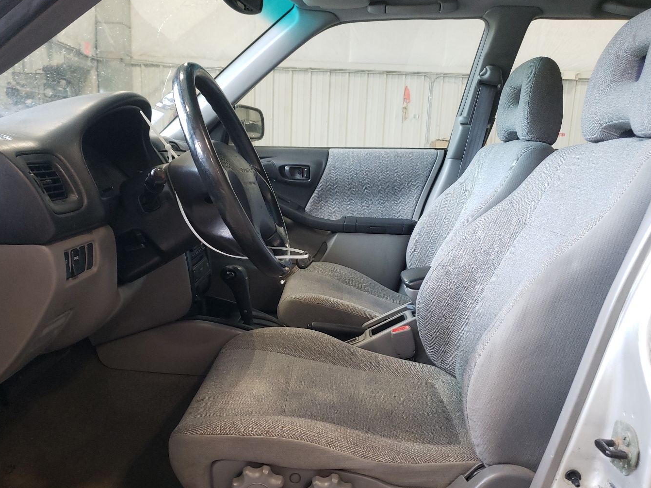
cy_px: 288
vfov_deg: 45.2
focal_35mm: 31
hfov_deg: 58.3
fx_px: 583
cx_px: 312
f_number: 1.5
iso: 133
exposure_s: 1/60.2
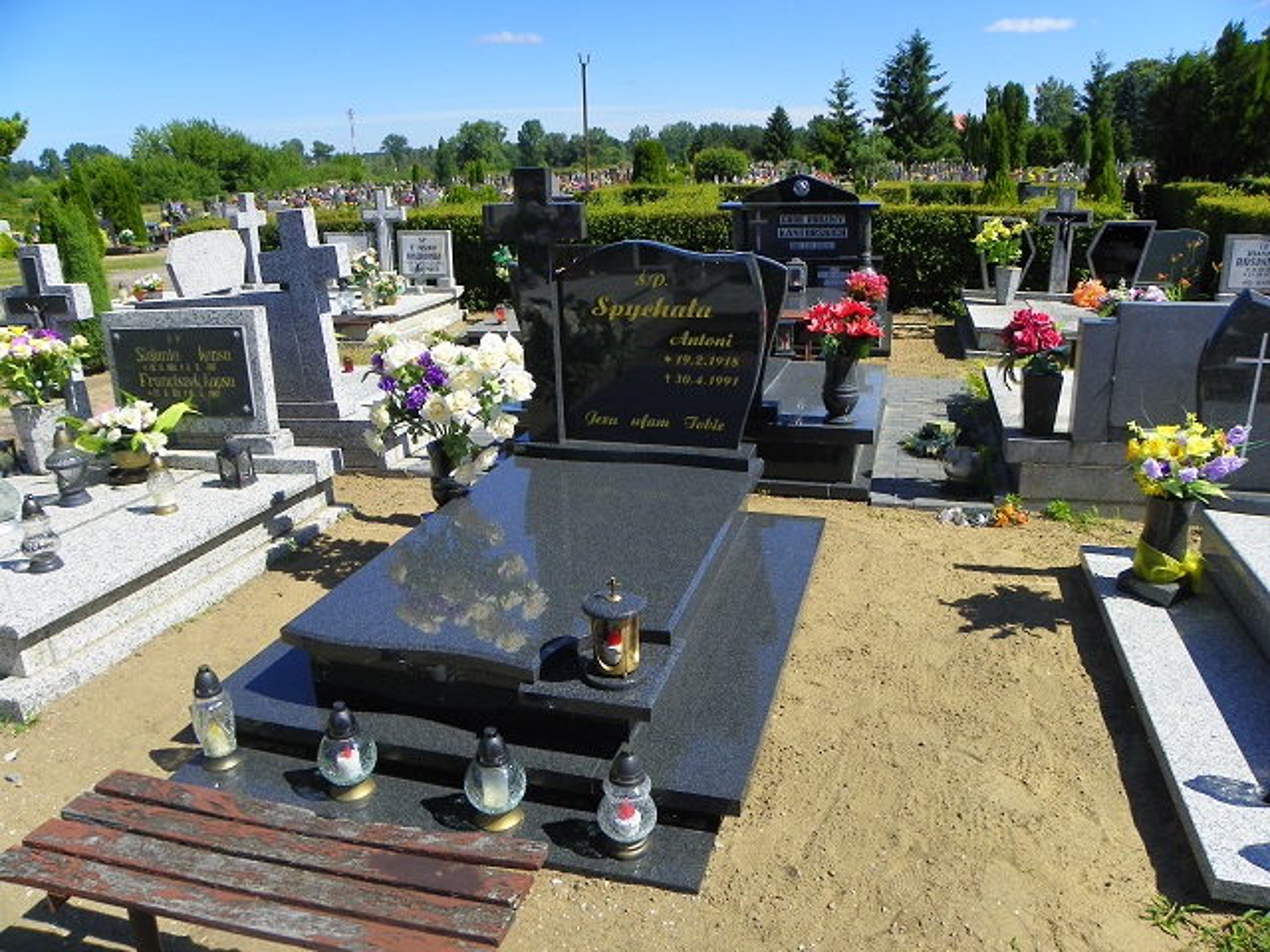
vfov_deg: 53.1
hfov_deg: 67.3
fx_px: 954
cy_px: 476
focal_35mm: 26
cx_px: 635
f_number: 4.5
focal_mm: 4.6
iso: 64
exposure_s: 1/400
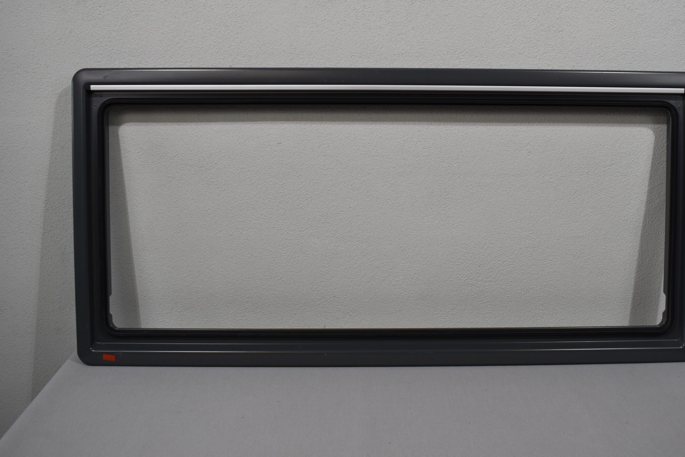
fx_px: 761
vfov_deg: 33.3
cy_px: 189
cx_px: 404
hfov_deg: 48.2
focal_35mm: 40
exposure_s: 1/125
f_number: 5.6
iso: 250
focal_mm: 22
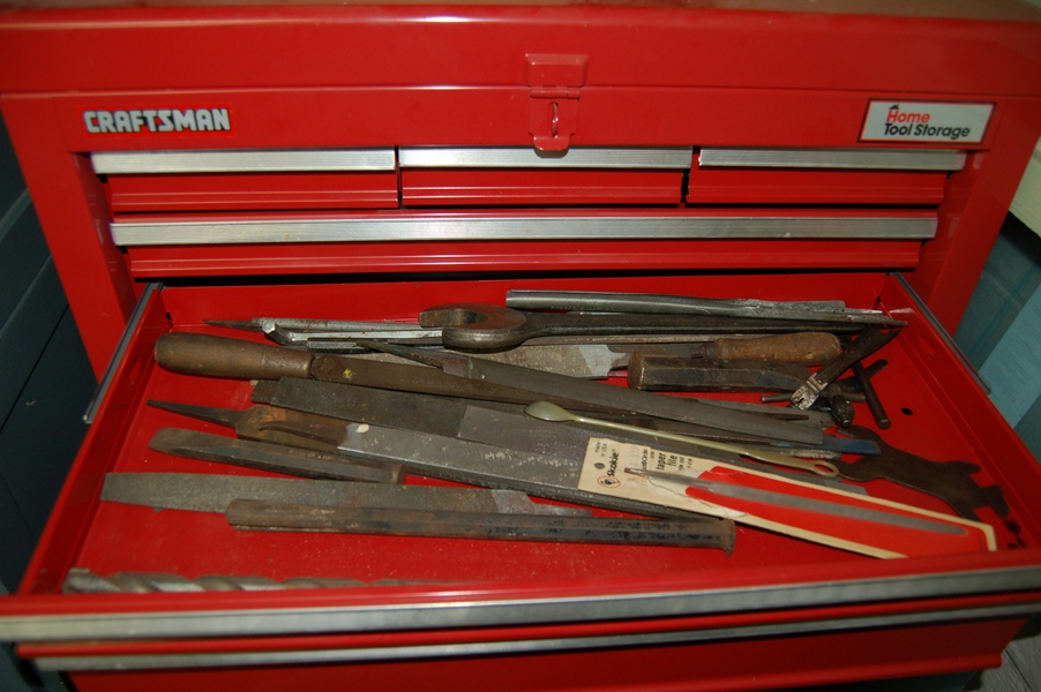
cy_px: 346
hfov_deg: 67.4
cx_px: 520
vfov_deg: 47.9
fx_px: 780
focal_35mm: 27
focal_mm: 18
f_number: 3.5
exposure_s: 1/60
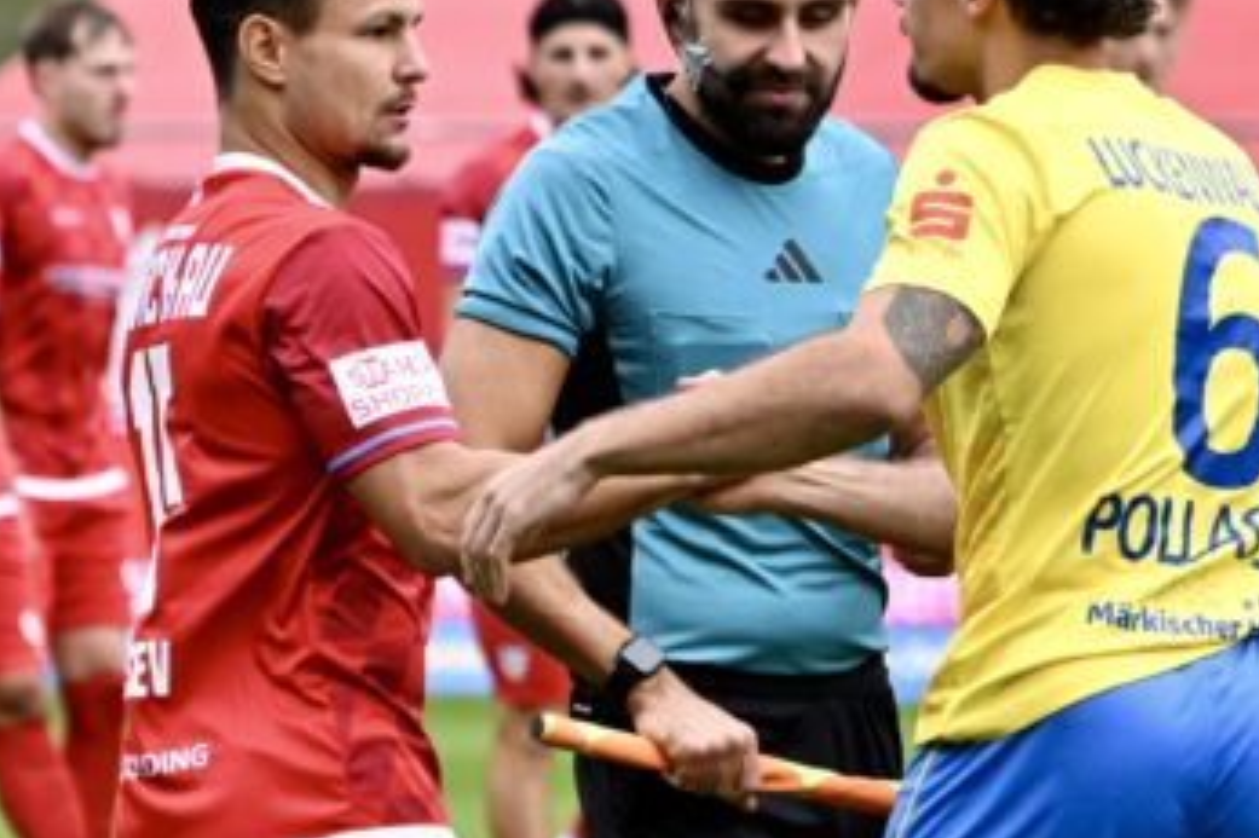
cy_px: 811
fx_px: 19085
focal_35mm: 546
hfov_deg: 3.8
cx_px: 1179
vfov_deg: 2.5
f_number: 5.3
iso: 2200
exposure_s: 1/1600
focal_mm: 185
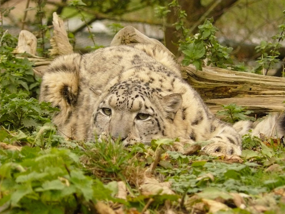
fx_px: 2561
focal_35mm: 311
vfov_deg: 4.8
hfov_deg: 6.4
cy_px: 107
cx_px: 142
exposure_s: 1/320
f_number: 4
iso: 400
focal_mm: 51.8
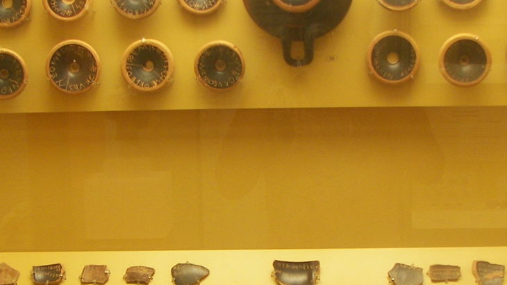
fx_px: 1156
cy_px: 241
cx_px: 300
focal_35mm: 86
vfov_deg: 13.9
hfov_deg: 24.7
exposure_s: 1/40
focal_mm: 6
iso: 50
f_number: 2.8
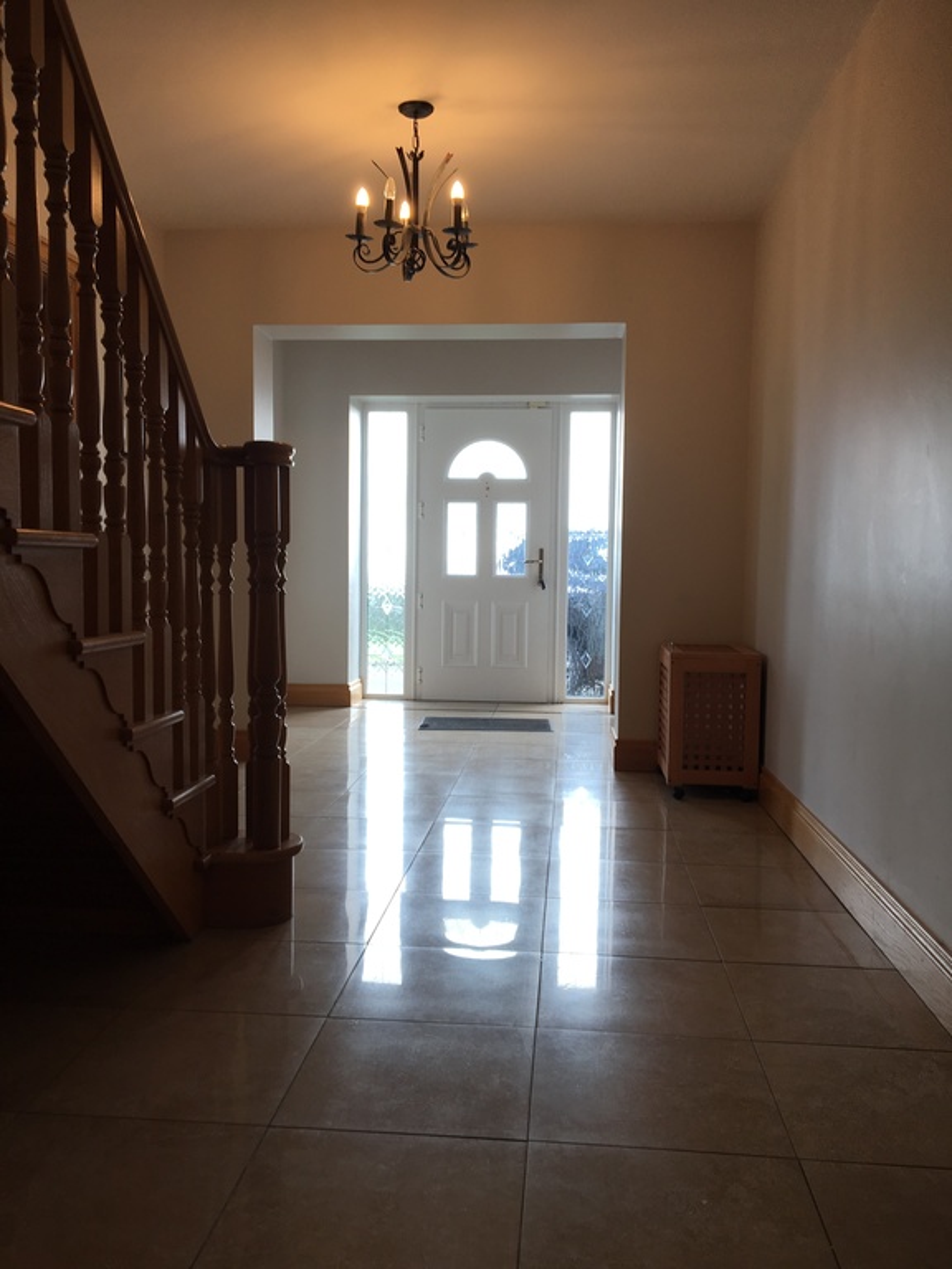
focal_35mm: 29
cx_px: 476
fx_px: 1063
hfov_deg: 48.2
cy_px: 634
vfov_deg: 61.7
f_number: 2.2
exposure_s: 1/50
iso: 25
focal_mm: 4.15
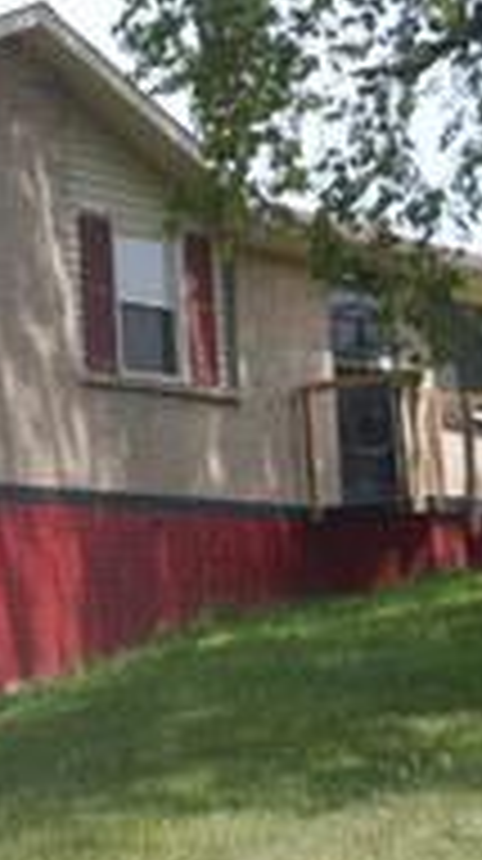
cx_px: -140
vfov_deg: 22.0
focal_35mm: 97
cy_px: 396
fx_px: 2211
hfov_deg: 12.1
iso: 80
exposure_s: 1/200
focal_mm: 8.8
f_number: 4.9
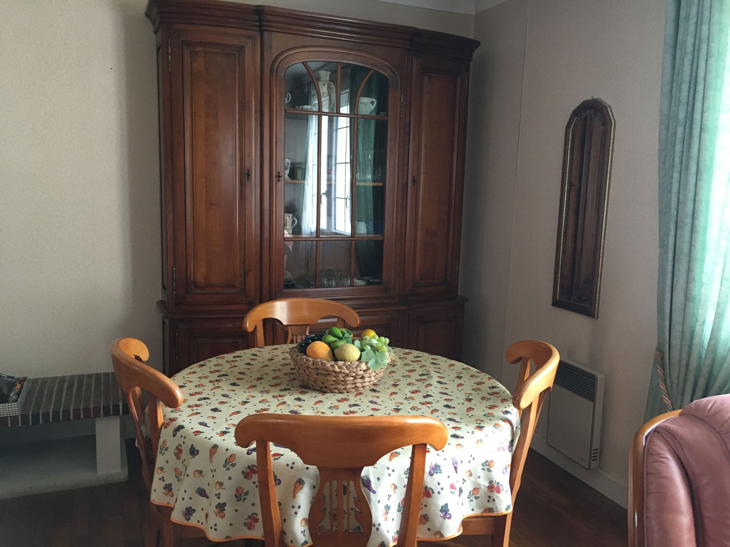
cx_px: 365
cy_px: 274
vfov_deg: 48.2
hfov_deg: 61.7
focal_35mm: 29
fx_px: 612
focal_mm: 4.15
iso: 200
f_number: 2.2
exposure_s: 1/33
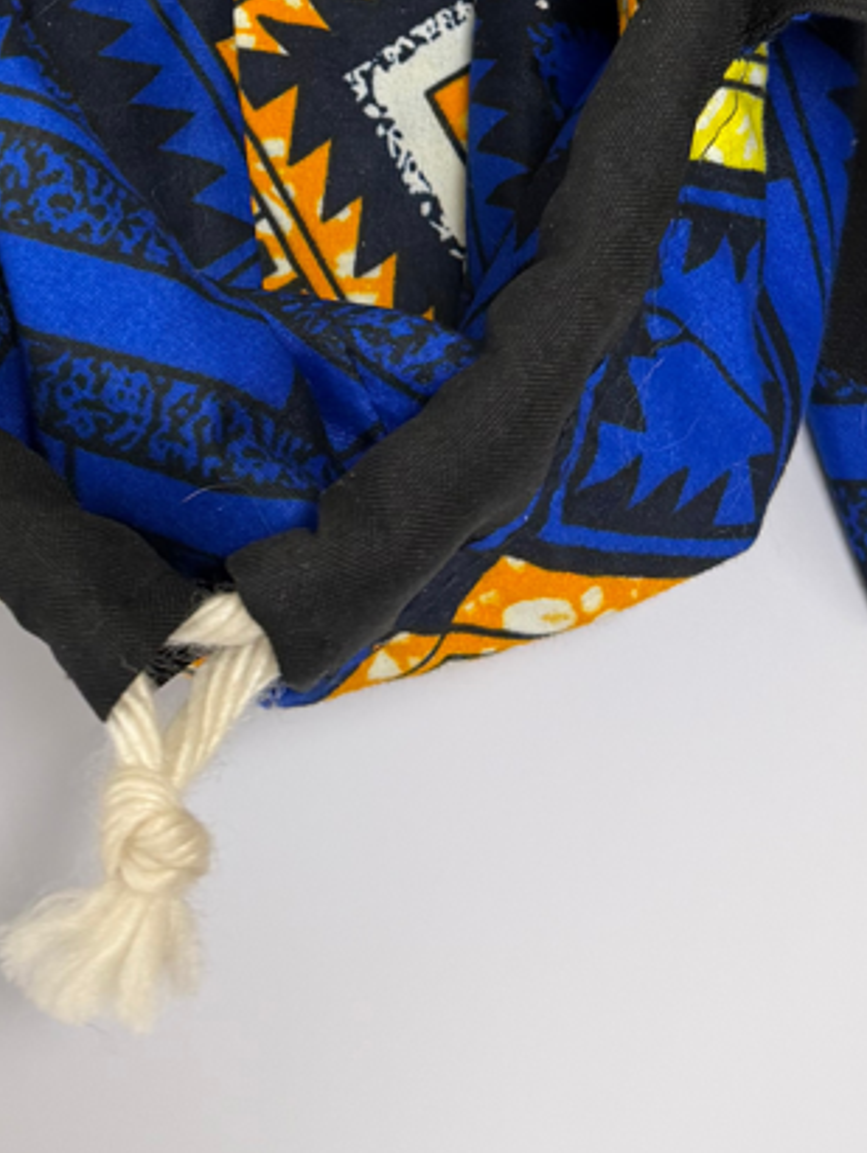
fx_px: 2334
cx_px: 241
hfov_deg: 20.9
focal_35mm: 70
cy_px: -295
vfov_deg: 24.6
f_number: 1.78
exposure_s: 1/120
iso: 160
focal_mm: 6.76
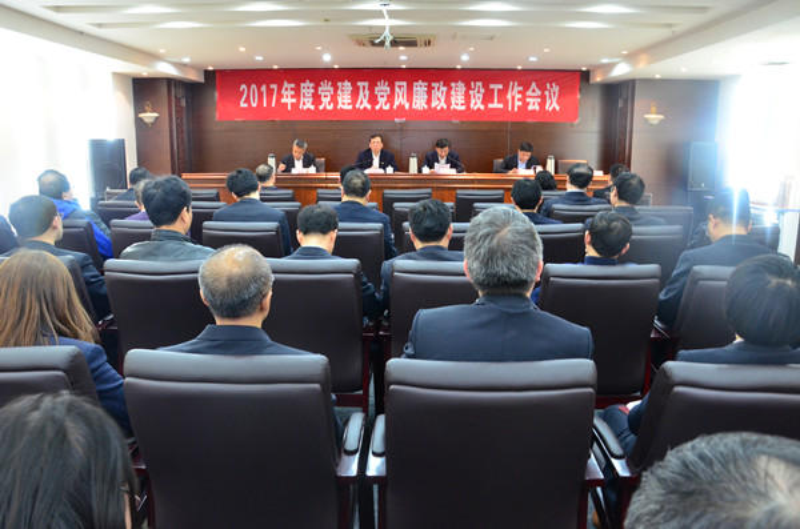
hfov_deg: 67.5
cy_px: 264
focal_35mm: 27
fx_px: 599
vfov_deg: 47.7
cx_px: 400
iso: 1250
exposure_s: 1/6
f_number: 7.1
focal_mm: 18
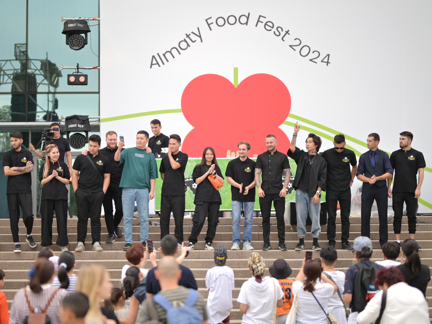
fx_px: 1161
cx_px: 193
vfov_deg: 15.9
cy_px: 162
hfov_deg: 21.1
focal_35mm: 93
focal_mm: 85
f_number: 1.4
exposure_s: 1/400
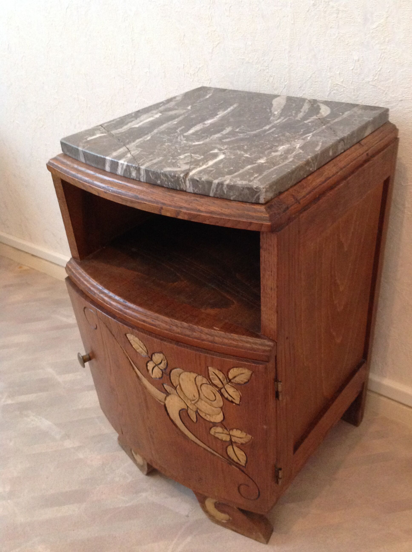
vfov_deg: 52.7
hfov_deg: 40.6
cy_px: 276
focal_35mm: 35
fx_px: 557
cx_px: 206
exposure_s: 1/17
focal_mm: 4.28
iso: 400
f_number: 2.4
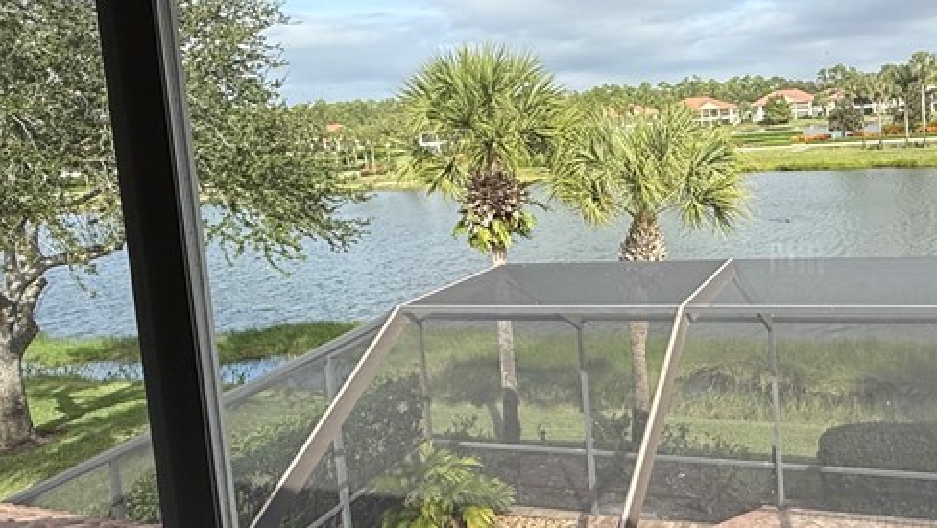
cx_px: 630
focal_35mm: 32
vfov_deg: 36.4
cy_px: 179
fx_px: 795
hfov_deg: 59.5
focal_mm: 2.22
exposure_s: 1/864
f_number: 2.2
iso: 50
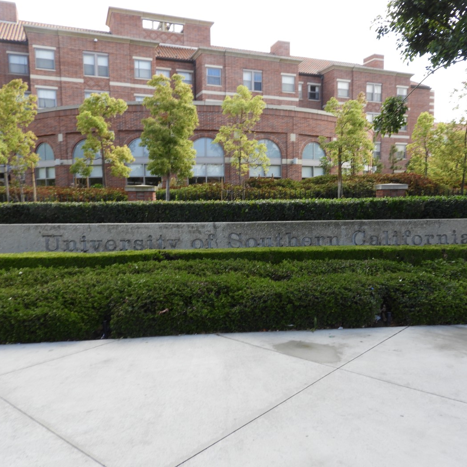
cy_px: 239
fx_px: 443
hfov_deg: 55.5
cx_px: 263
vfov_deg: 55.6
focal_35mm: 29
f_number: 3.3
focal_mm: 4.3
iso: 100
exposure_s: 1/250
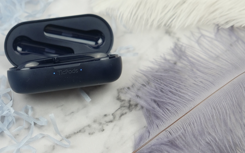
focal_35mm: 95
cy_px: 44
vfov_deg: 13.7
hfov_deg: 21.7
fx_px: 634
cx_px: 61
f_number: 3.6
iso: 500
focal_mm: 39
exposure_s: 1/105
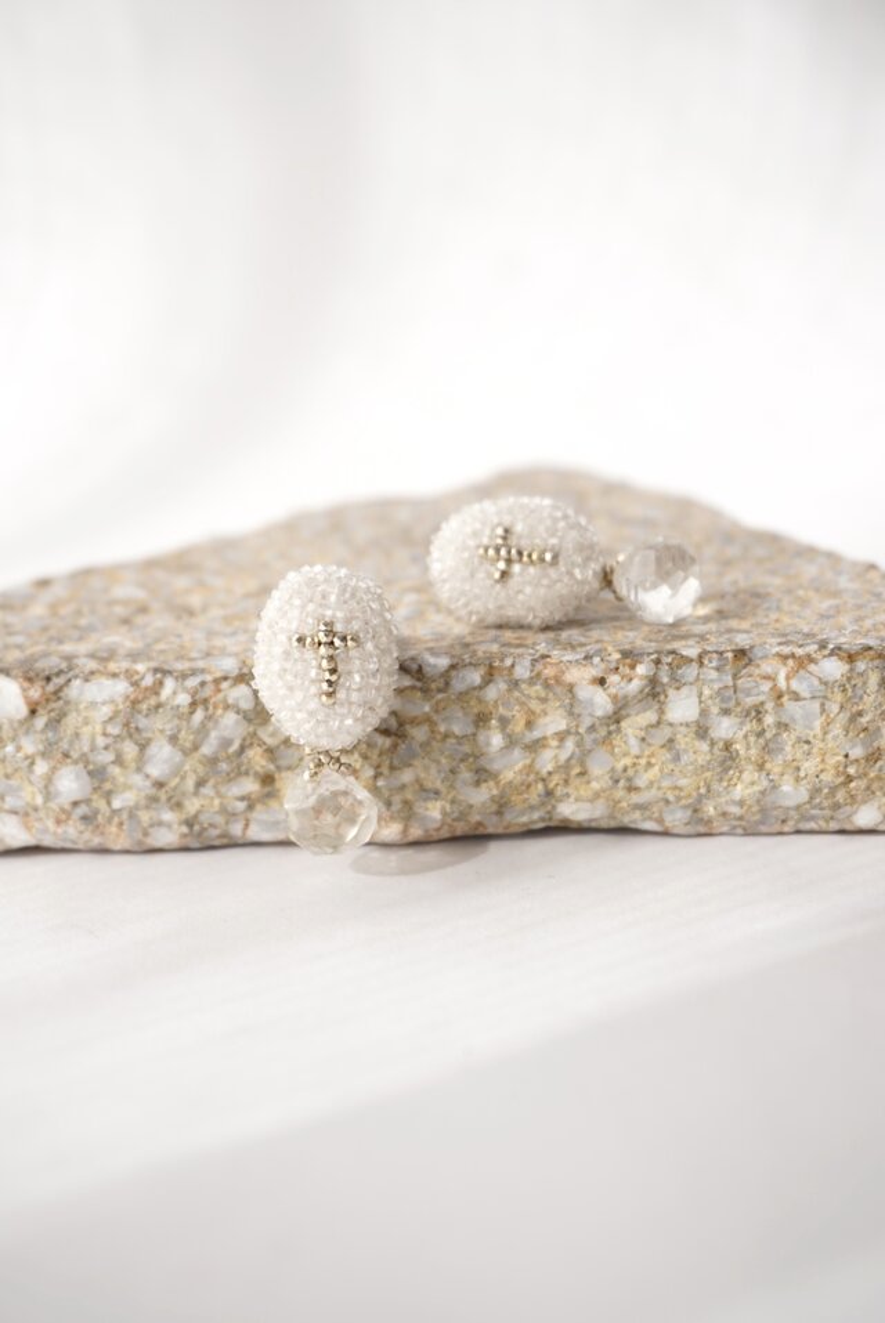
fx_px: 2428
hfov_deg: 20.7
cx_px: 442
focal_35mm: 66
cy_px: 662
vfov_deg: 30.5
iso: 100
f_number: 5.6
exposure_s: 1/80
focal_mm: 44
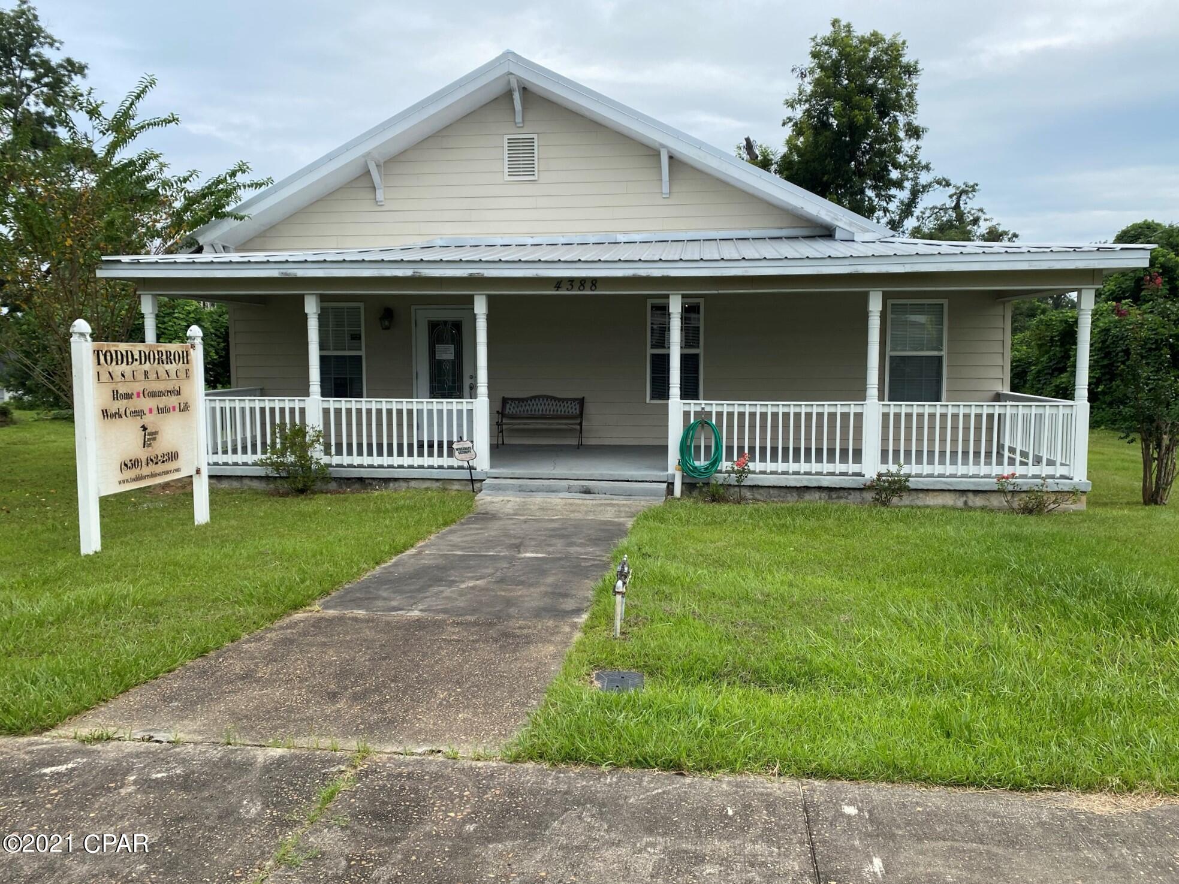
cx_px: 590
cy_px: 442
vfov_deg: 53.1
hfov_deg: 67.3
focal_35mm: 26
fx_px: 885
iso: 32
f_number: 1.8
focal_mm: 4.25
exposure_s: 1/1346
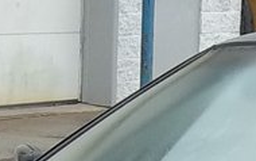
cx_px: 271
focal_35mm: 228
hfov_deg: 9.1
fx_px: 1592
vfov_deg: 5.4
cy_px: 497
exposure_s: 1/200
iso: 80
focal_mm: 4.9
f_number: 3.5
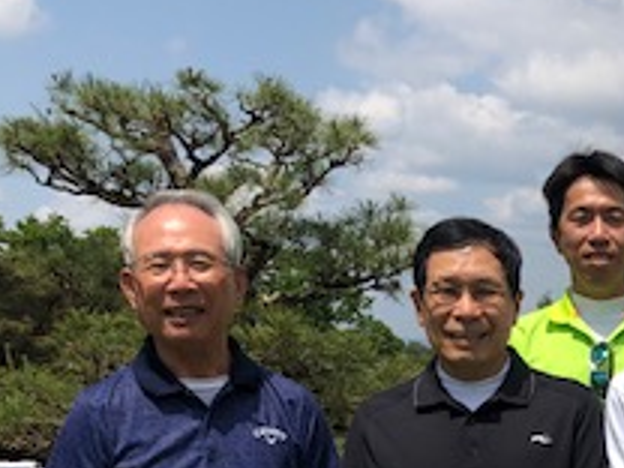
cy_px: 582
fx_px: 1550
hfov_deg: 21.3
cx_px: 738
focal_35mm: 86
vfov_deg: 16.4
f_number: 1.8
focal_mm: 3.99
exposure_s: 1/2558
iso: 20
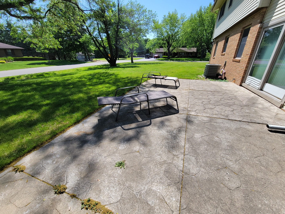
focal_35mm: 13
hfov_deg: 106.2
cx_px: 142
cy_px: 107
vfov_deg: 89.9
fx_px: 107
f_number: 2.2
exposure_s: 1/1176
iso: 50
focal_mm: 2.2
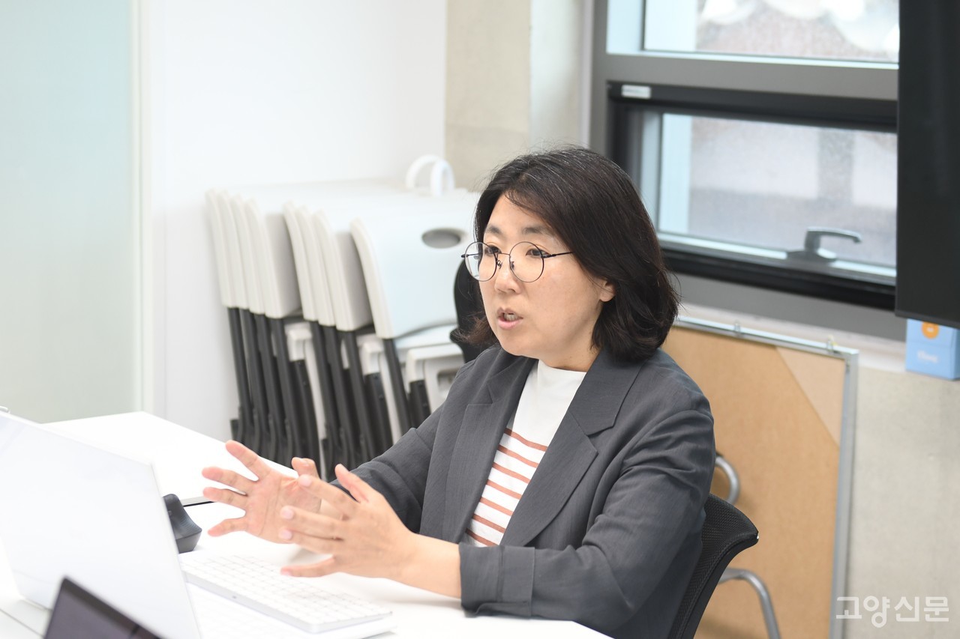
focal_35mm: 72
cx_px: 480
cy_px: 320
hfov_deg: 28.1
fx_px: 1920
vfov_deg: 18.9
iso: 800
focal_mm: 48
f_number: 2.8
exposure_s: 1/200
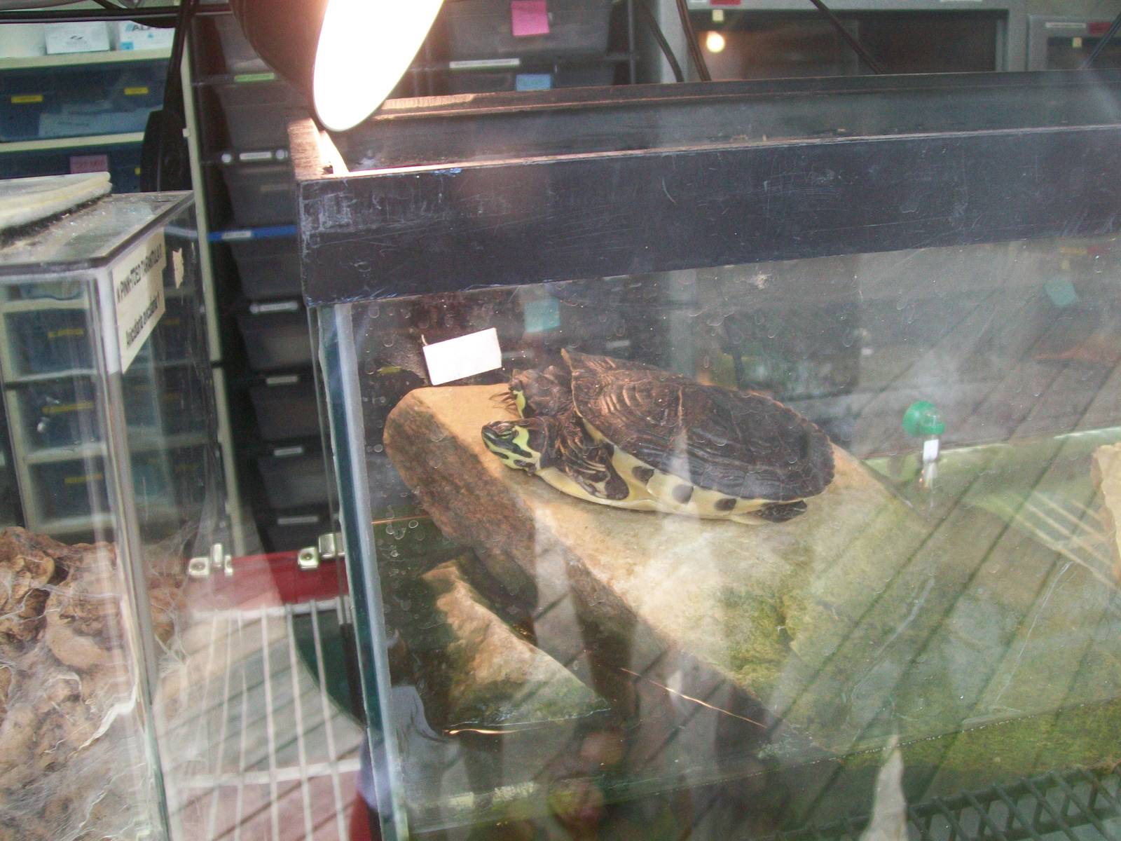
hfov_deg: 51.4
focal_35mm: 36
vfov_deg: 39.7
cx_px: 560
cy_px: 420
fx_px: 1166
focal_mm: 6
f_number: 2.7
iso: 106
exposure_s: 1/60
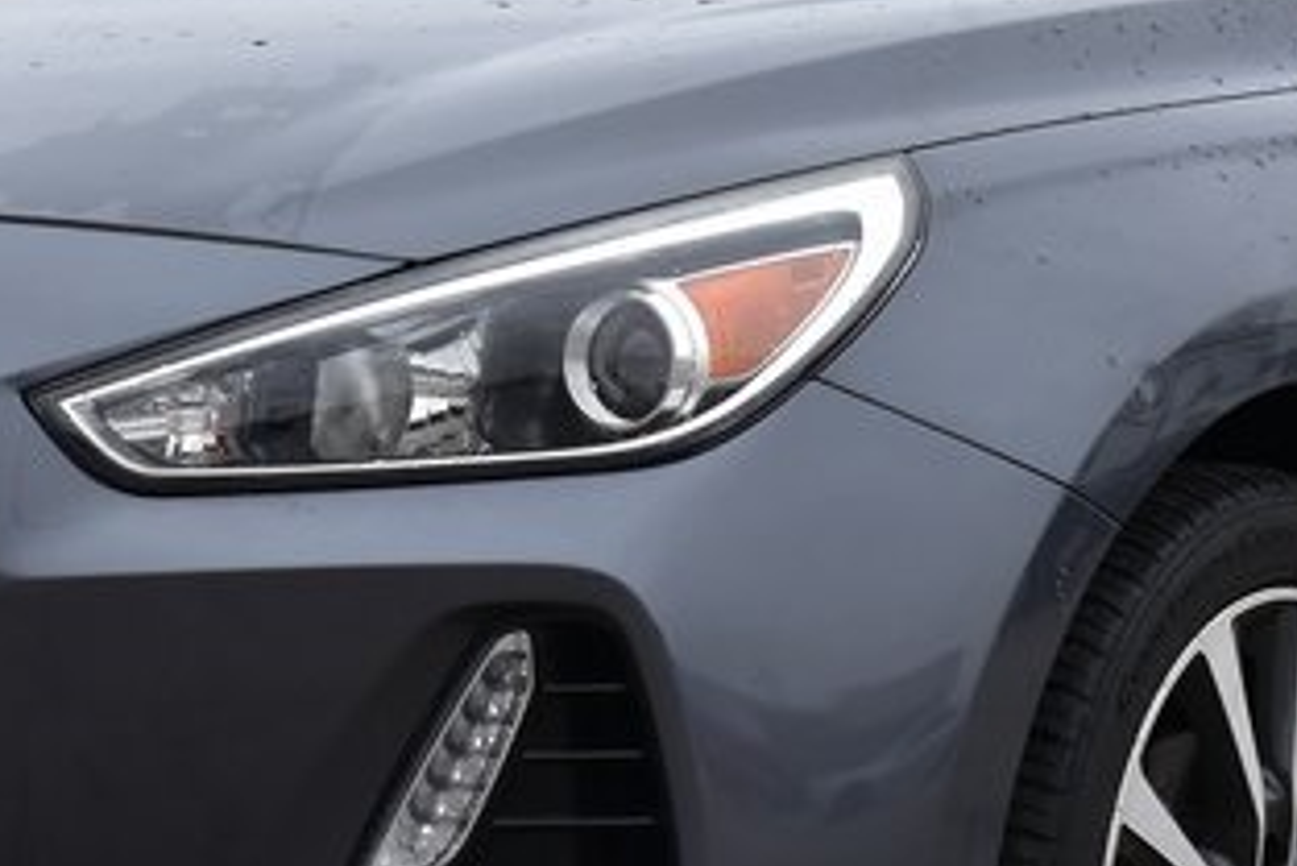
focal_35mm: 226
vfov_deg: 6.1
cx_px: 758
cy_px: 491
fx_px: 8146
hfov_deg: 9.1
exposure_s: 1/125
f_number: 9
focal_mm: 46
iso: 400
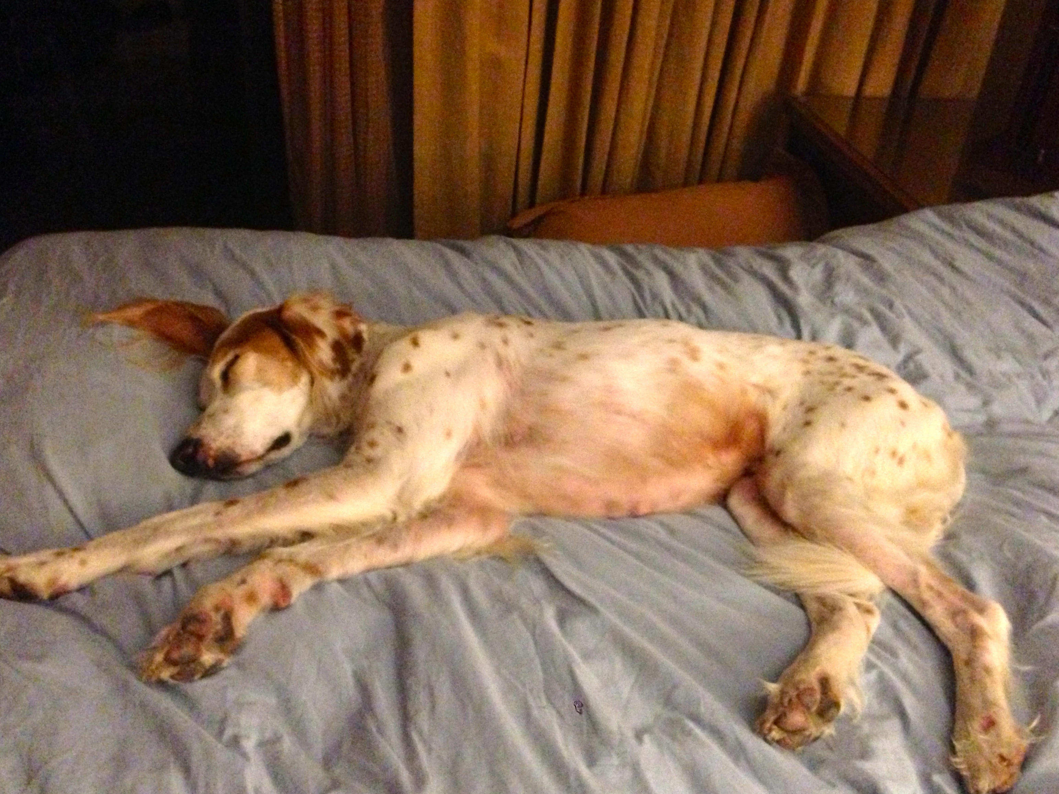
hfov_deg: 52.6
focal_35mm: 35
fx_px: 1071
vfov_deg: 40.7
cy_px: 391
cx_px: 517
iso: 800
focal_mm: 4.13
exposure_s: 1/15
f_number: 2.4
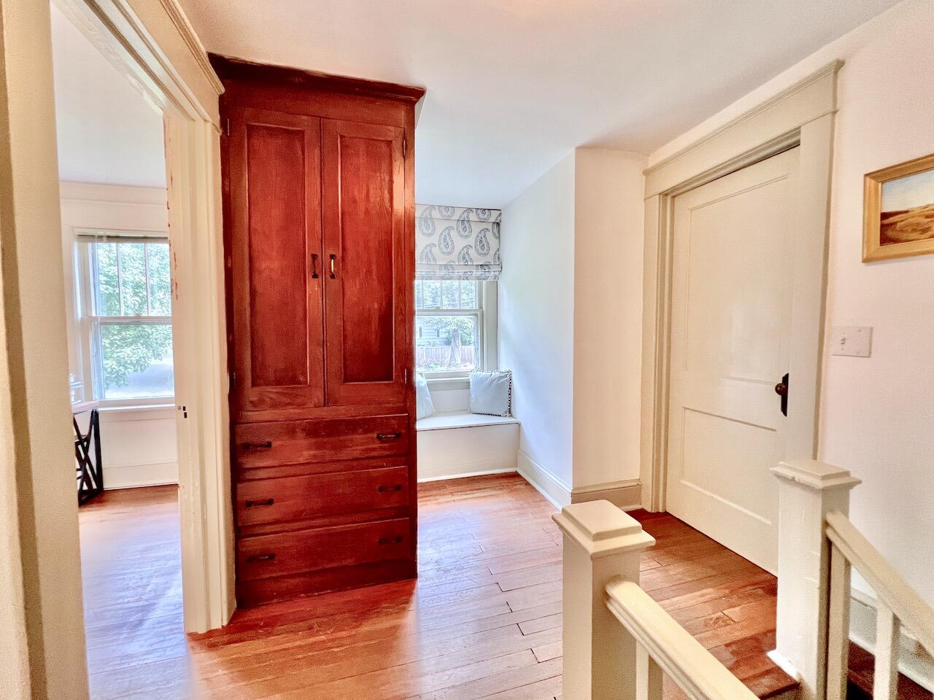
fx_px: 351
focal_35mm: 13
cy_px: 350
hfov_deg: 106.2
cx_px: 467
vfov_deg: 89.9
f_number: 1.8
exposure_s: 1/60
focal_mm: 1.57
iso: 250
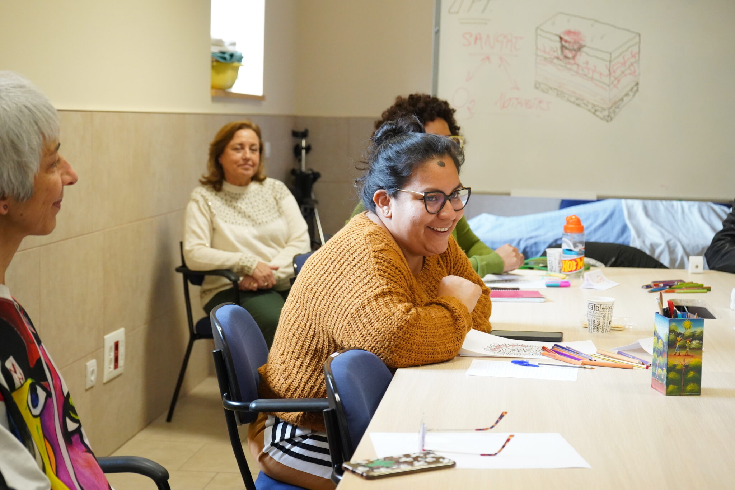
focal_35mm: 61
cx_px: 368
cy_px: 245
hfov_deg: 32.9
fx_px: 1245
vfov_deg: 22.3
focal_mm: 61
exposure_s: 1/200
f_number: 5.6
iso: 6400
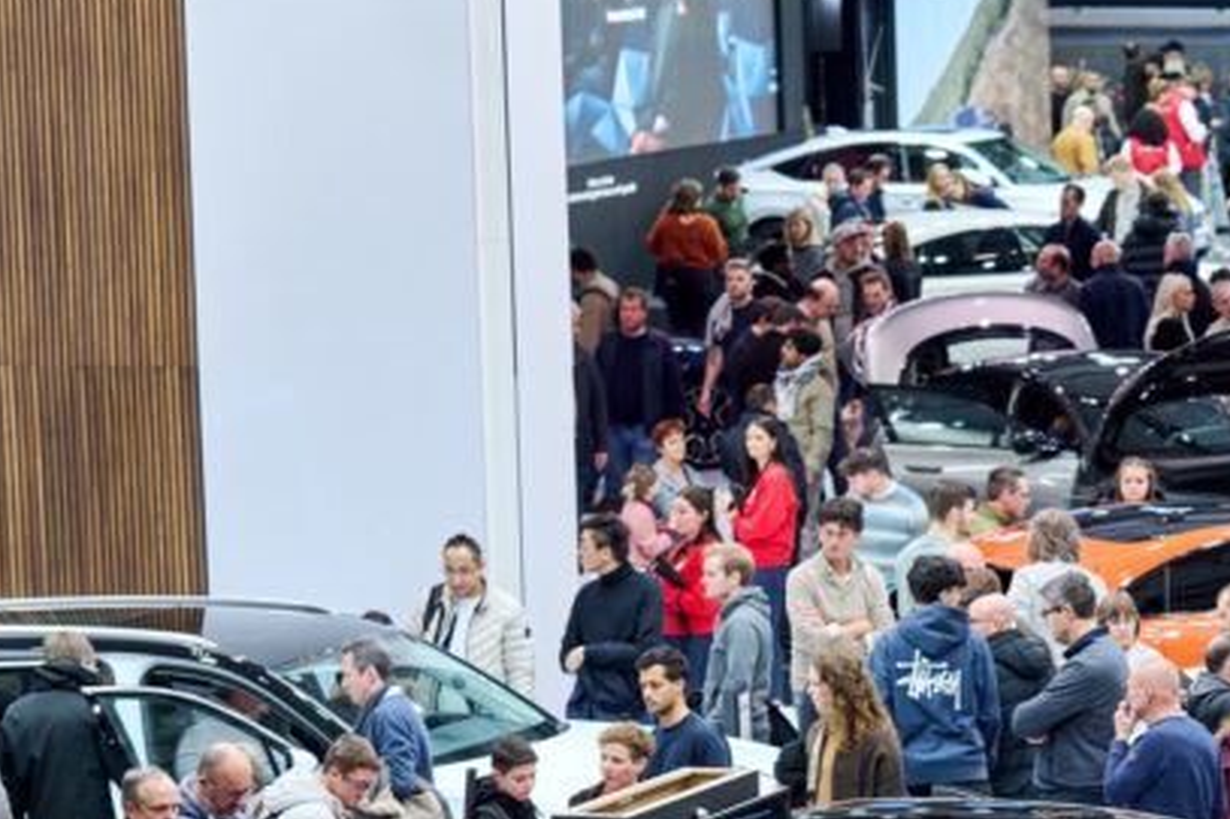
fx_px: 7308
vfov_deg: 6.4
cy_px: 963
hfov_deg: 9.5
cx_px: 1454
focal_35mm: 214
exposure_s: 1/160
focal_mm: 85
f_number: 3.5
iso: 280
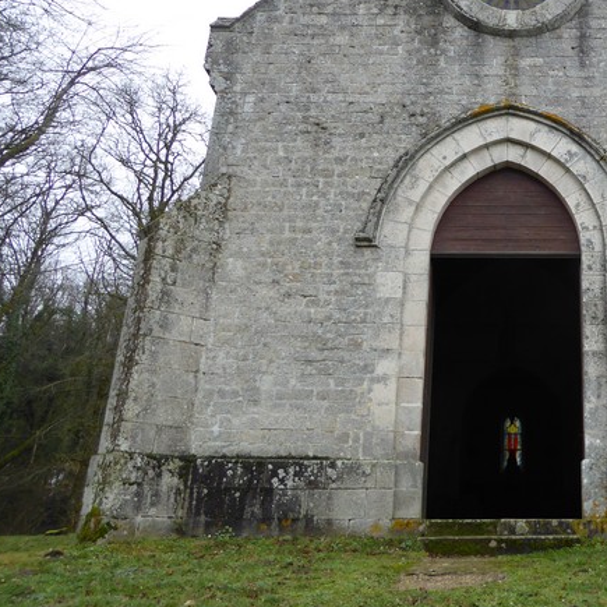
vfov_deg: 42.5
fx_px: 774
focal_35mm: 39
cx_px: 540
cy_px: 223
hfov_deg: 39.9
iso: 100
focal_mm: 4.3
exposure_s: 1/125
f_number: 3.3
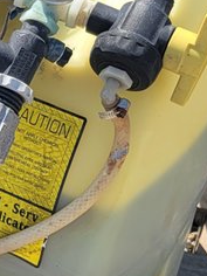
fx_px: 957
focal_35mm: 120
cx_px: -161
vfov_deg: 16.4
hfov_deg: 11.5
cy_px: 107
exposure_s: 1/664
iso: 20
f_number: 1.8
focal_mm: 7
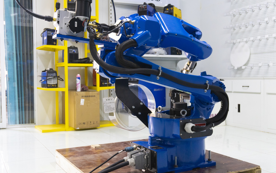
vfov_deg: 32.0
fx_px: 301
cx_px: 139
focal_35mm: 40
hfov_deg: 49.3
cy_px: 85
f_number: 5.6
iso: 2000
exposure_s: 1/60
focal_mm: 26
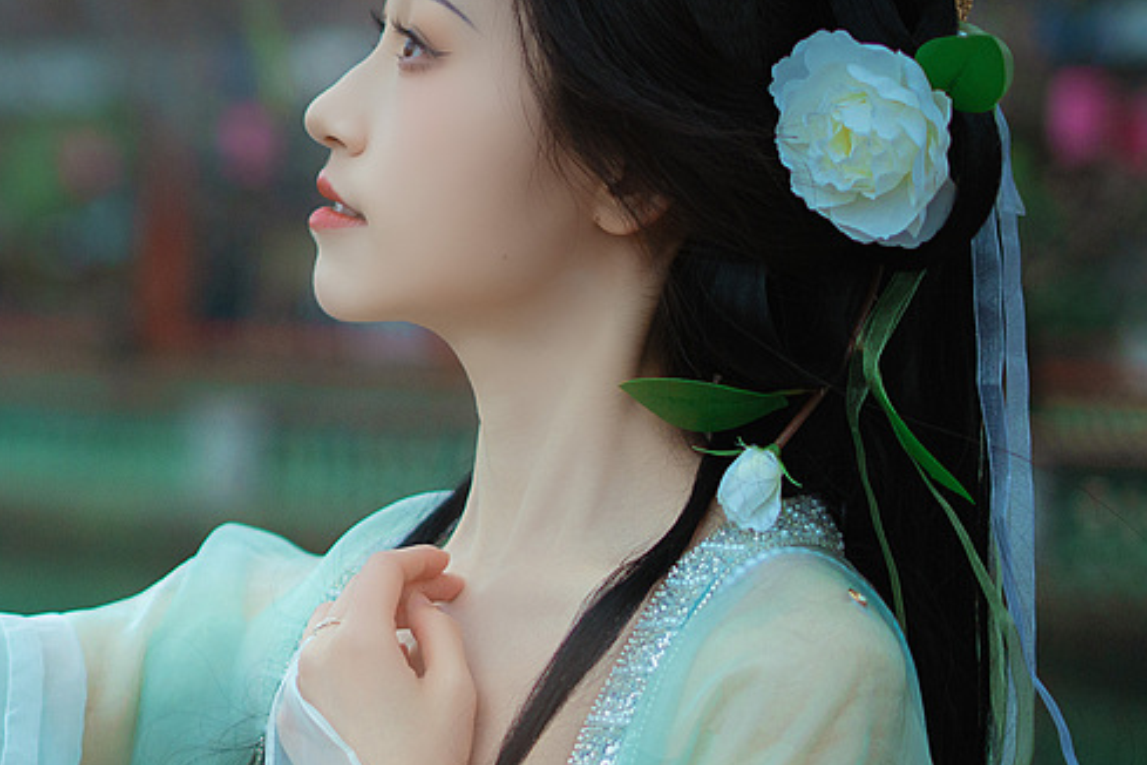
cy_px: 422
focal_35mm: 131
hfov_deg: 15.2
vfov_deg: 10.5
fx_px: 4173
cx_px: -185
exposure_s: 1/320
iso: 500
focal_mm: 50
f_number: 1.8
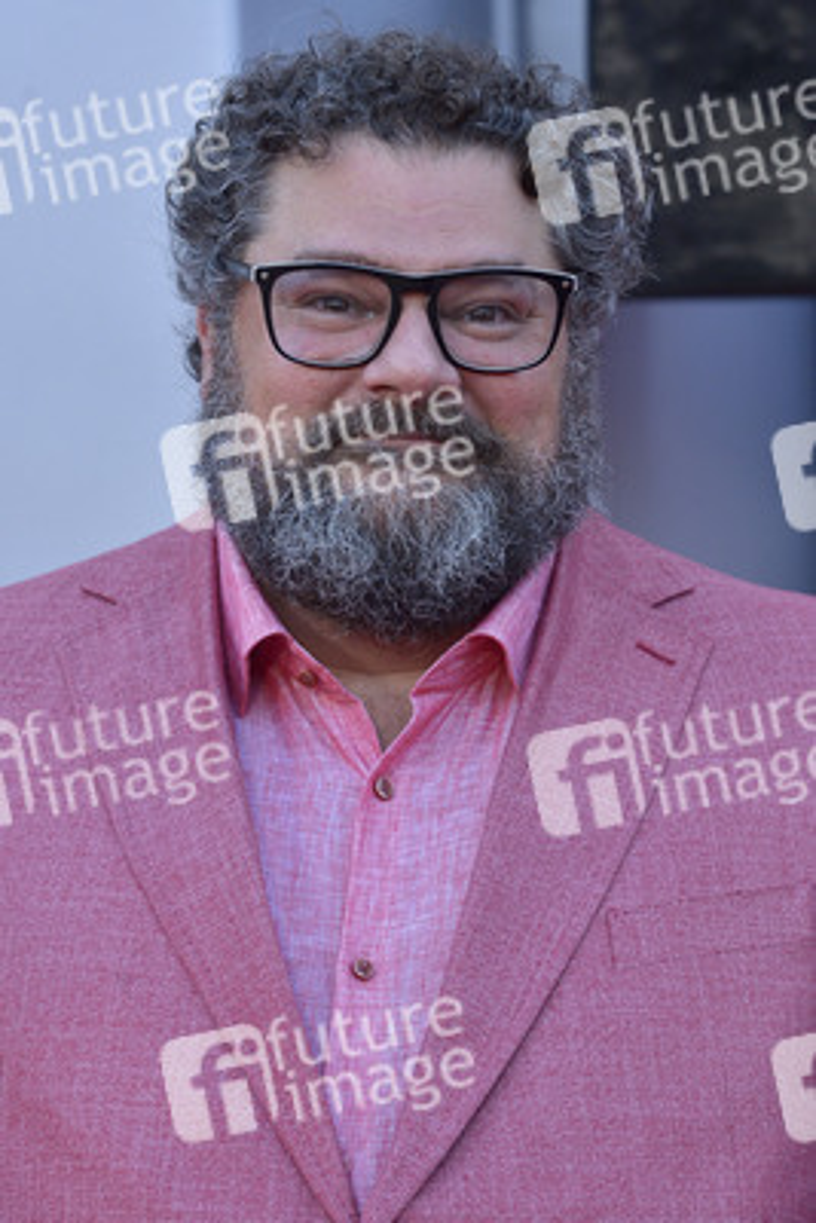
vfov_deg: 12.8
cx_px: 408
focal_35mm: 160
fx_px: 5435
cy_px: 612
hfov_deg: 8.6
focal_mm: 160
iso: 320
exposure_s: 1/250
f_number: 7.1
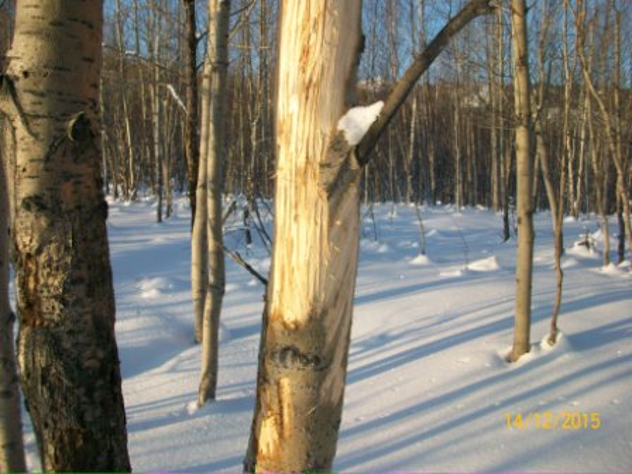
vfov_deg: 44.2
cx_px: 316
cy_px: 237
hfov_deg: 56.8
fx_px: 584
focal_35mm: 32
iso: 64
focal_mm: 5.7
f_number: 2.8
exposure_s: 1/500
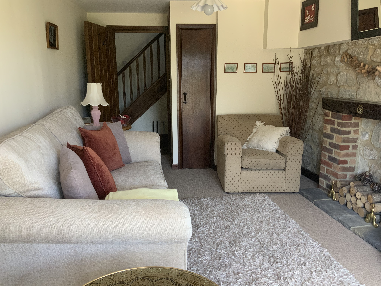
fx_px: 319
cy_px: 143
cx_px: 190
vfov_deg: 48.2
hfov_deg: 61.7
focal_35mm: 29
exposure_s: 1/61
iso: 64
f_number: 1.8
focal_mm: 3
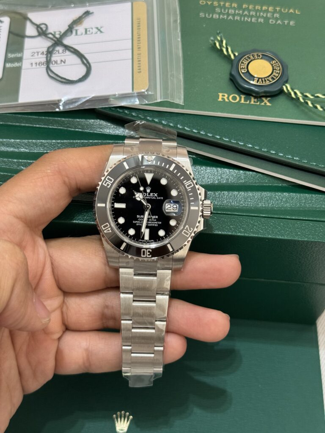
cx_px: 162
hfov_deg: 30.3
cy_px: 216
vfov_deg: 39.7
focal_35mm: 48
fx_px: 601
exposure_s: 1/40
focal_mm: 6.76
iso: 500
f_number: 1.78
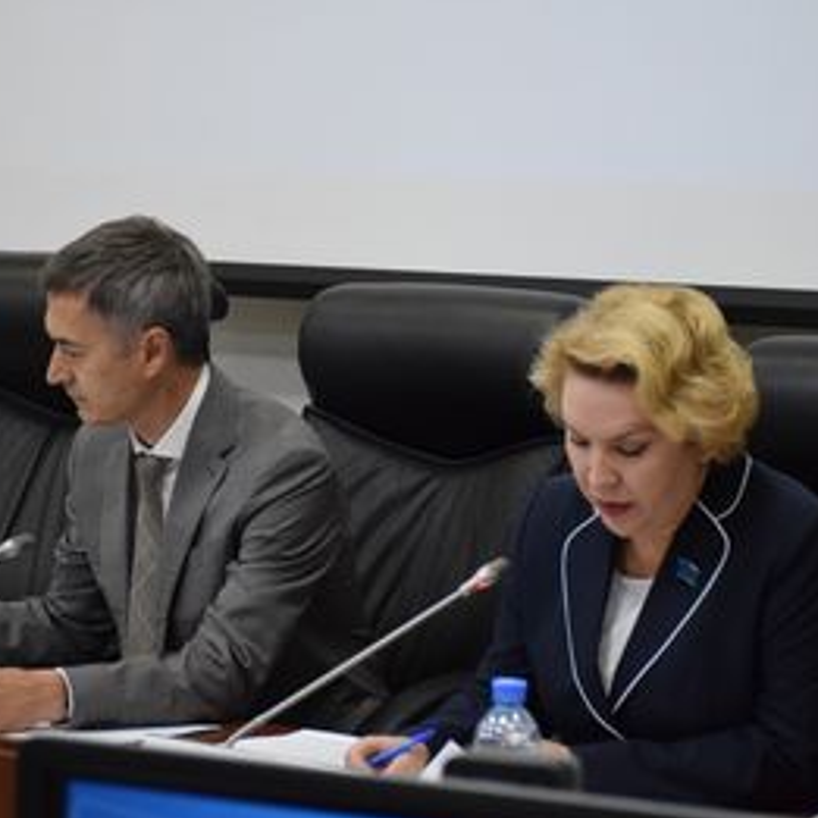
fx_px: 3663
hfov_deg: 12.7
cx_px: 426
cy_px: 409
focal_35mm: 137
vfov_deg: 12.7
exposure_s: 1/400
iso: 3200
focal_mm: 70
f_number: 5
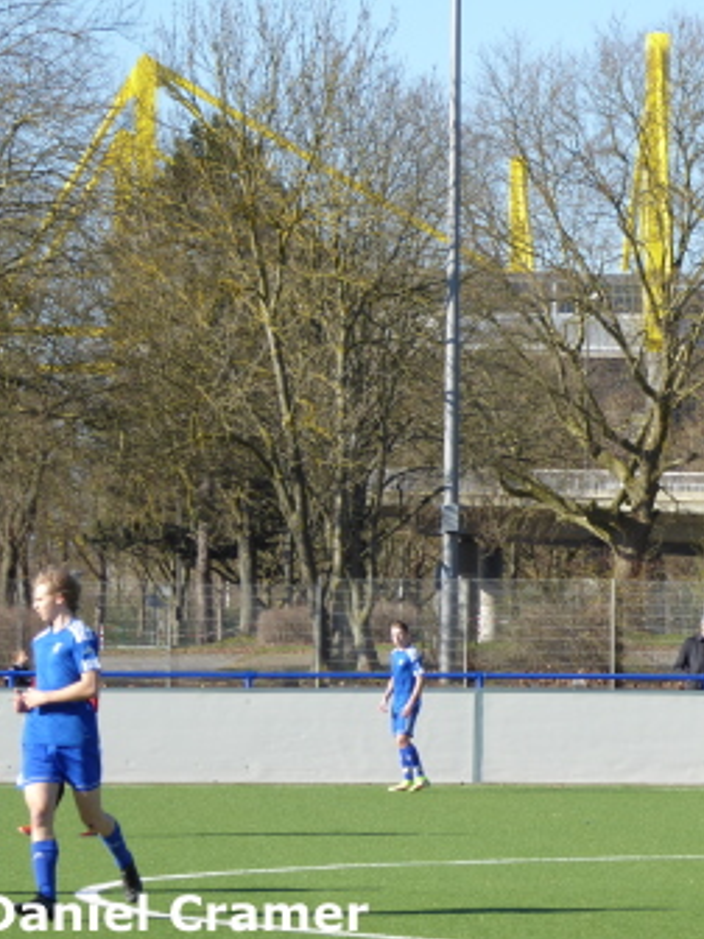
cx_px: 531
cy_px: 470
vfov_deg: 8.0
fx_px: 6725
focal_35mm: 248
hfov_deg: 6.0
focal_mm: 33.2
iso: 80
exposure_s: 1/200
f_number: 5.6
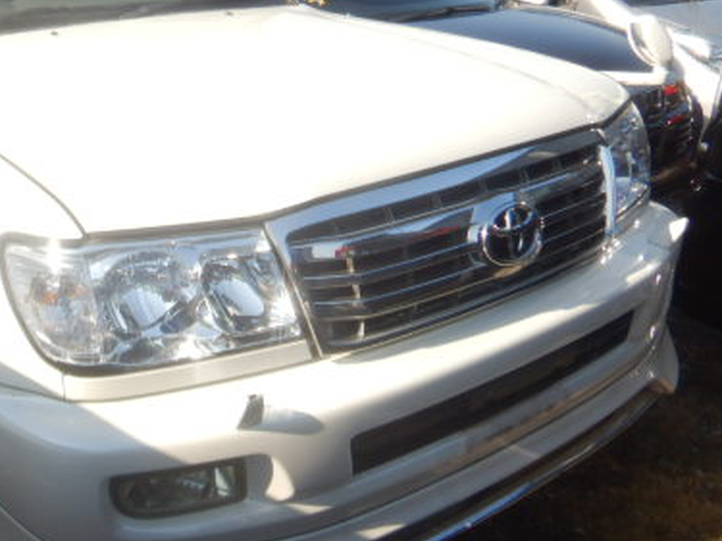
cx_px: 135
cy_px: 223
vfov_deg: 35.0
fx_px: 855
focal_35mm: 41
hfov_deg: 43.4
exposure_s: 1/320
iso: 125
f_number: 2.8
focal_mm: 4.3
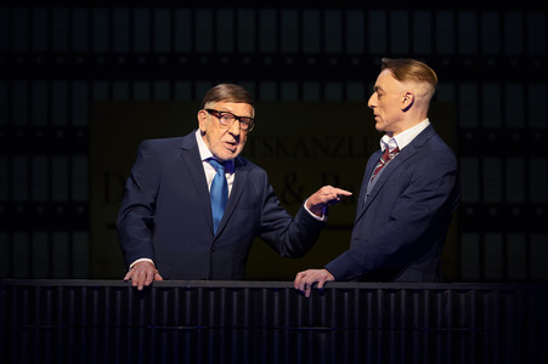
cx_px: 274
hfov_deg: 10.8
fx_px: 2890
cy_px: 182
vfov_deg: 7.2
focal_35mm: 190
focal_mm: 190
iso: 2000
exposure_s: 1/250
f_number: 5.6
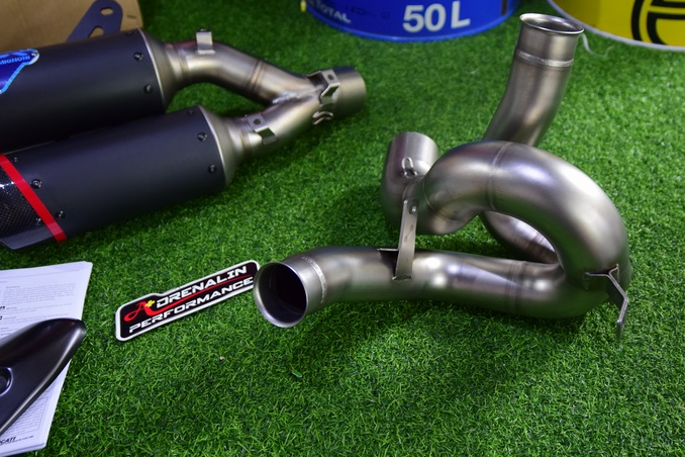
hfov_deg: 49.3
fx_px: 742
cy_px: 214
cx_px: 400
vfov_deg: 34.2
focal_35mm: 39
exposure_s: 1/30
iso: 1000
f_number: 3
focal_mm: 22
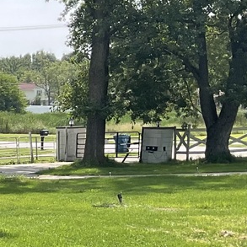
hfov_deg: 12.4
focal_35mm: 126
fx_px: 1017
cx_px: -229
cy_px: 263
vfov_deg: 13.6
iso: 16
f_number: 1.8
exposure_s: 1/869
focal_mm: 3
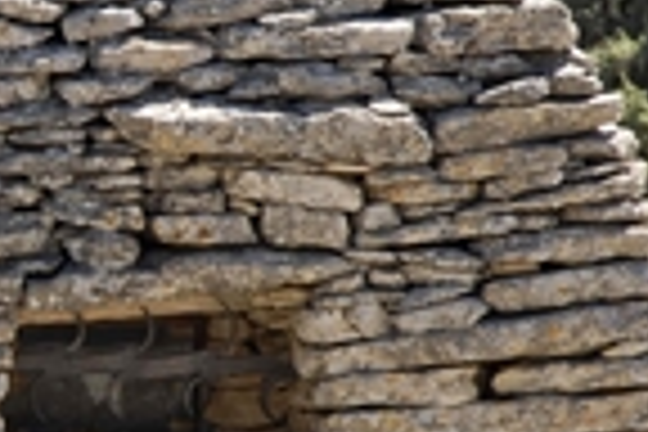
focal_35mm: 438
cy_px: 180
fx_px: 7883
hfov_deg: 4.7
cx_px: -171
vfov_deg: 3.1
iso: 100
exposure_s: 1/250
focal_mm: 70
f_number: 4.5
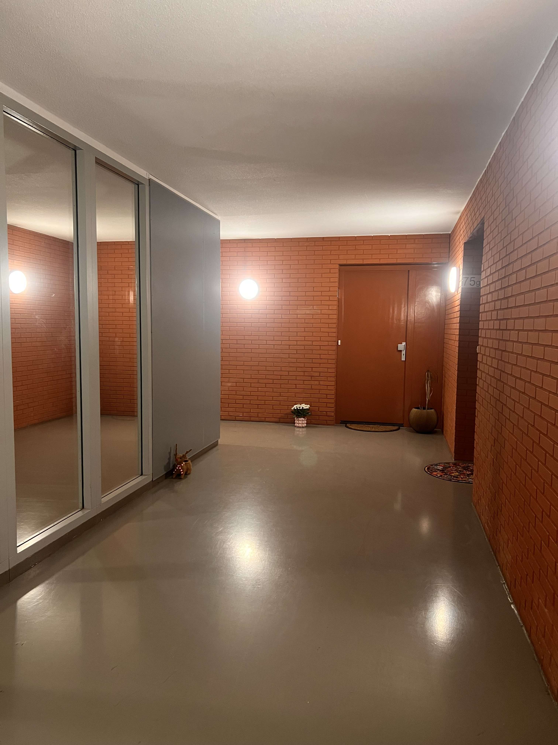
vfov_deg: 67.3
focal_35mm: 26
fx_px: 559
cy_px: 372
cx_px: 279
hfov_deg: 53.1
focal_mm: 5.7
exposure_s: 1/50
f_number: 1.5
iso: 320
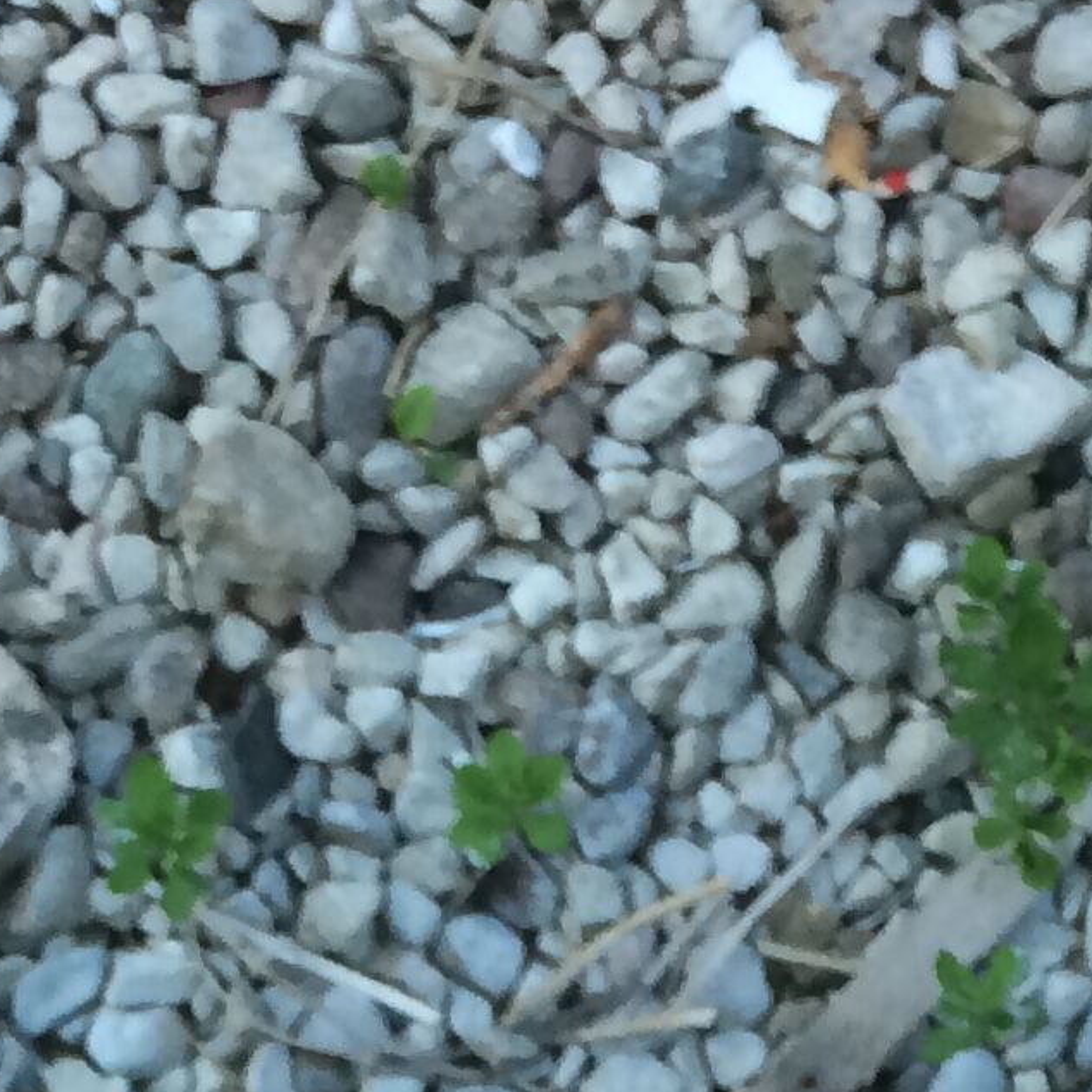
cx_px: 140
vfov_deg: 12.0
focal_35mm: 132
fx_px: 4711
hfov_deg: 13.1
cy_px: 2046
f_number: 2.2
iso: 32
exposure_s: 1/33
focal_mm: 4.15
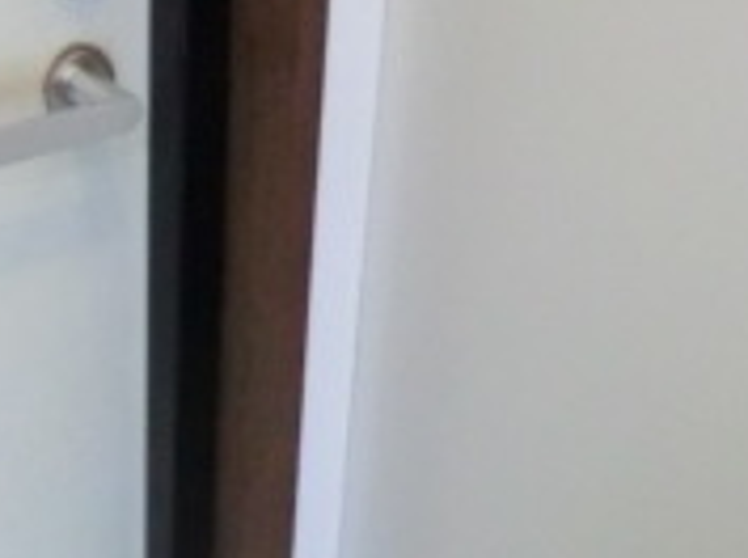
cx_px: 0
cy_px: 731
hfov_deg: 21.7
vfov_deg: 16.0
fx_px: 1876
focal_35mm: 87
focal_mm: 4.3
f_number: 3.2
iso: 800
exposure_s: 1/40
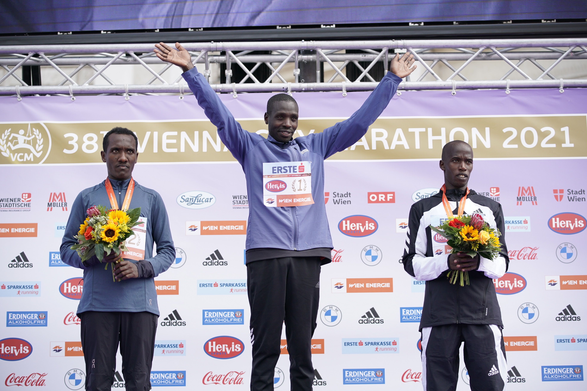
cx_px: 294
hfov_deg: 21.7
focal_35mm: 94
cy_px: 196
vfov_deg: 14.6
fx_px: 1533
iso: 500
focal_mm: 94
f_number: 3.2
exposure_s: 1/2000
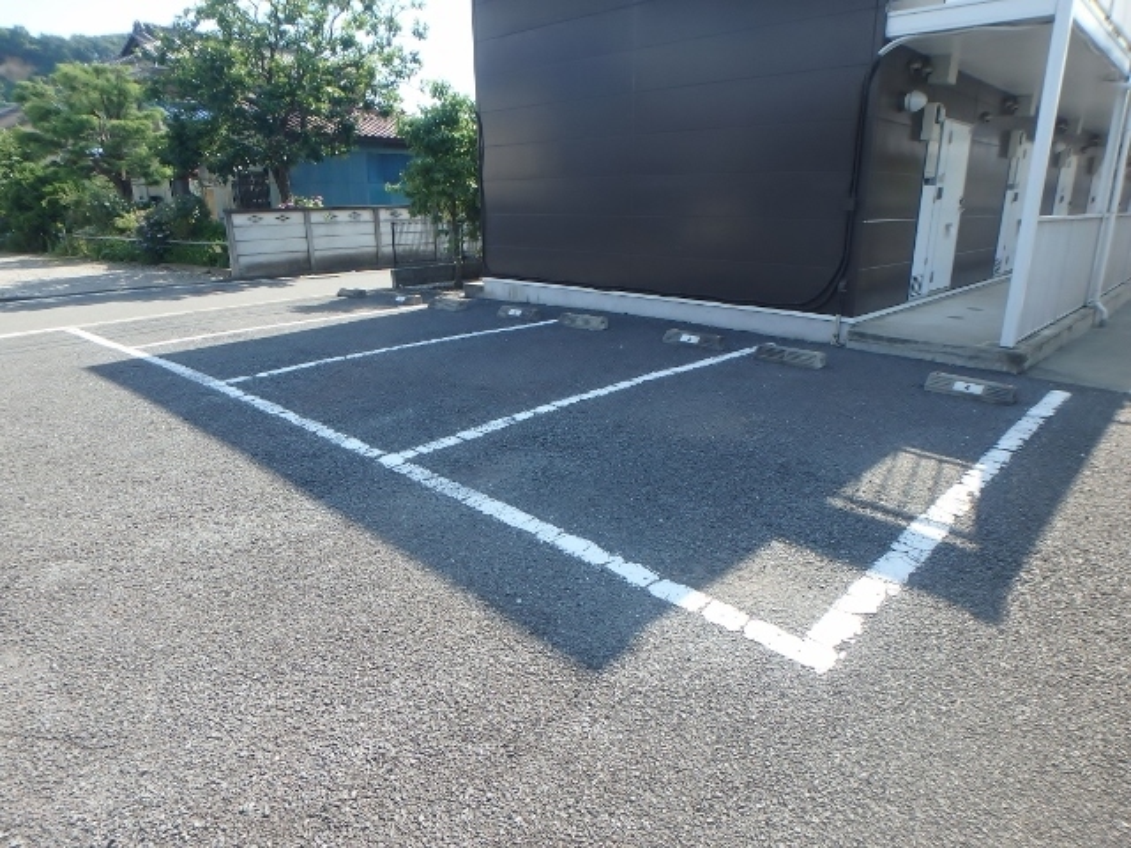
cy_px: 424
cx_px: 566
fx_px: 686
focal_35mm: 21
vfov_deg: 63.4
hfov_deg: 79.0
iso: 125
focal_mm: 3.7
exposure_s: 1/400
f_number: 3.5
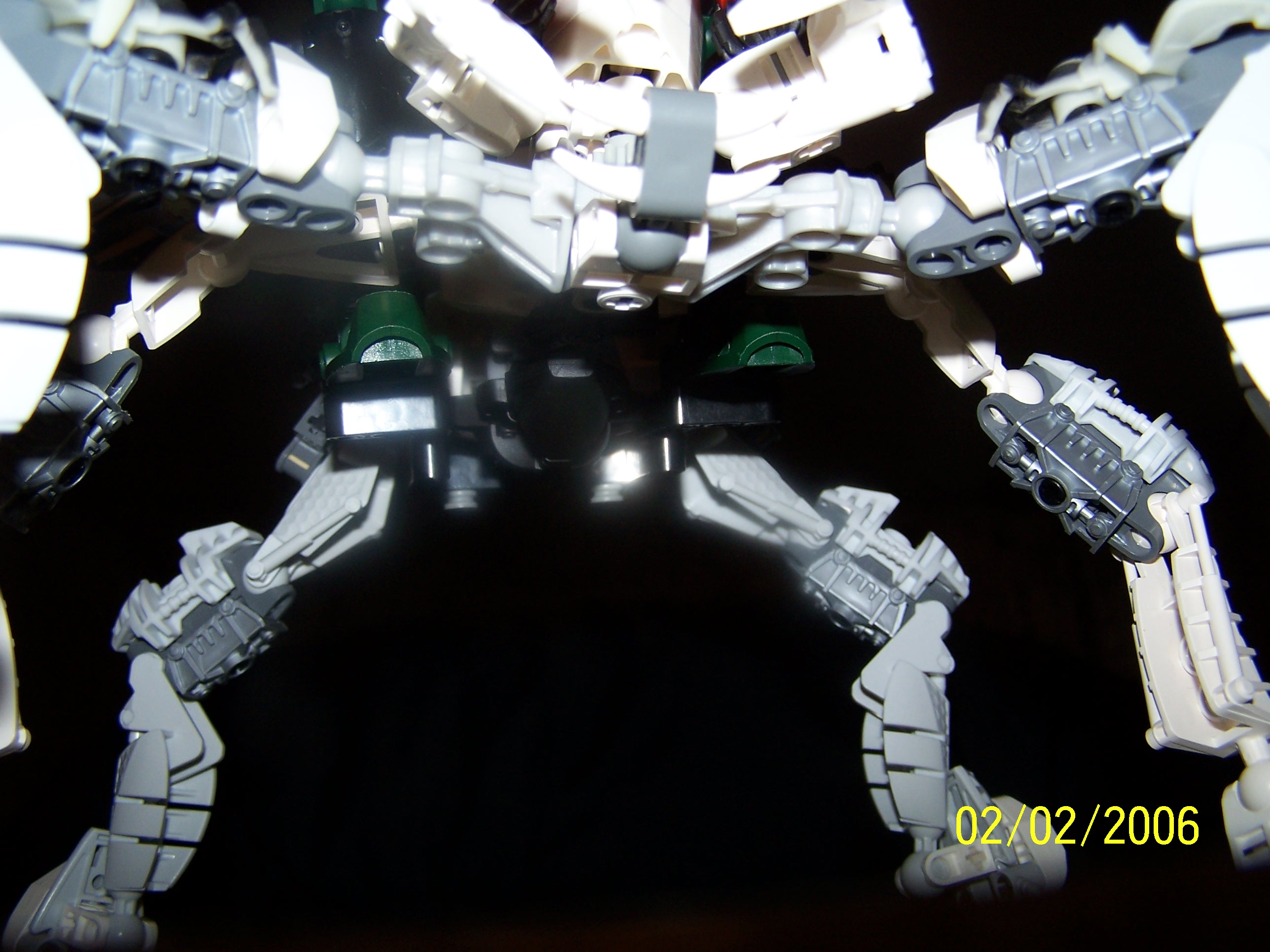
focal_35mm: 38
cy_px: 476
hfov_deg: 49.0
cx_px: 635
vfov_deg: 37.7
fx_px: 1394
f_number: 2.8
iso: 80
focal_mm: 6.3
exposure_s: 1/60
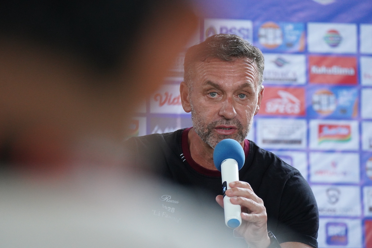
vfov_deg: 7.2
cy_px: 124
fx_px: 1984
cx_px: 186
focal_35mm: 192
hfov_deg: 10.7
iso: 8000
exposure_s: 1/250
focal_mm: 192
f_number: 5.6
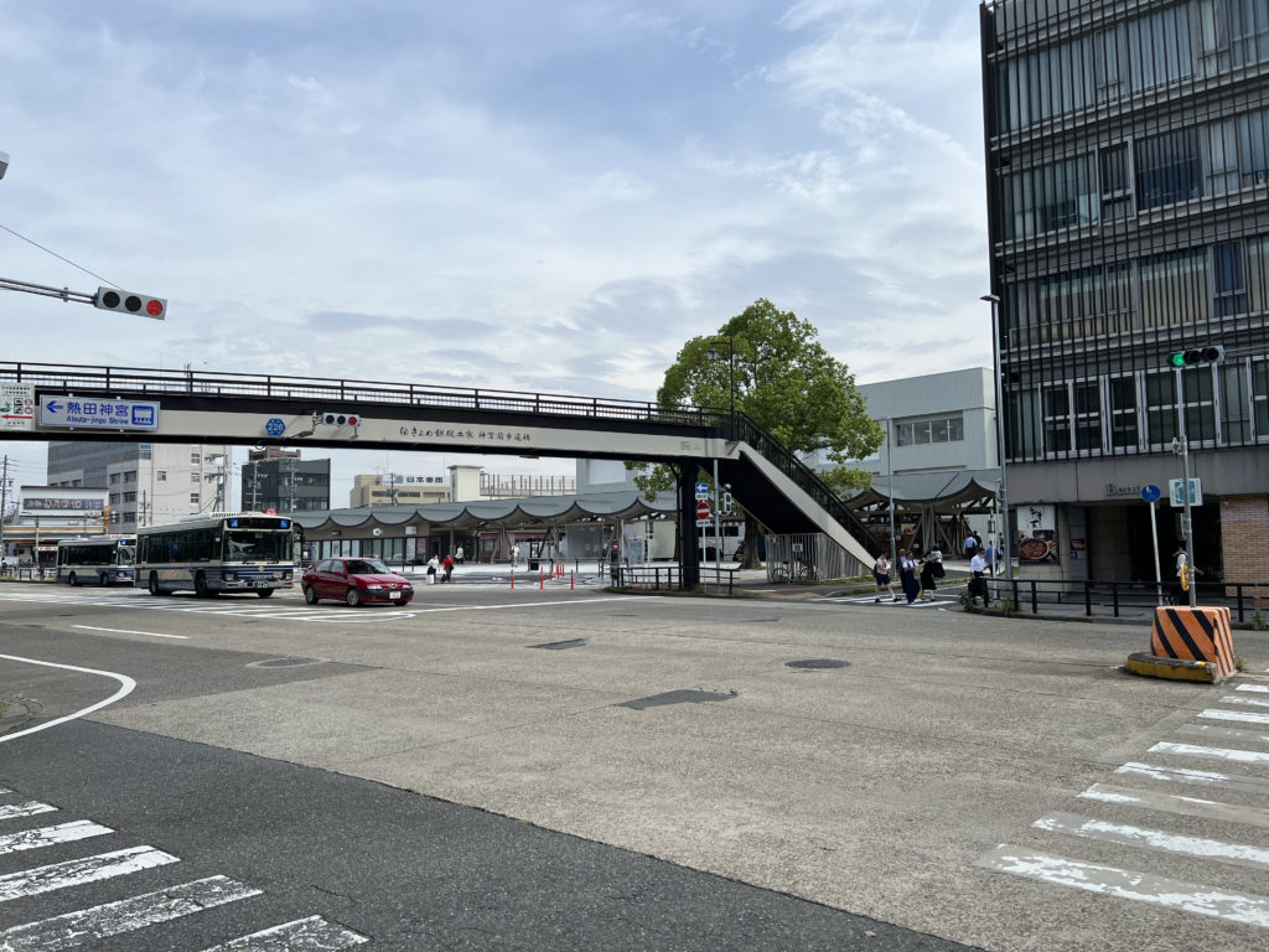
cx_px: 634
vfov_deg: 53.1
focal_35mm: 26
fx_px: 953
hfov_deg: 67.3
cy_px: 476
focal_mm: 5.7
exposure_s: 1/4630
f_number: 1.5
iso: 50
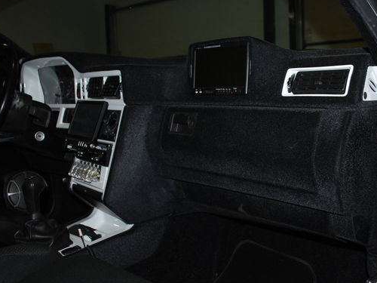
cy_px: 138
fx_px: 403
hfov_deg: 49.7
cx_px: 231
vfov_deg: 38.7
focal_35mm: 37
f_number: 3.8
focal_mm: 20
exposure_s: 1/60
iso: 200
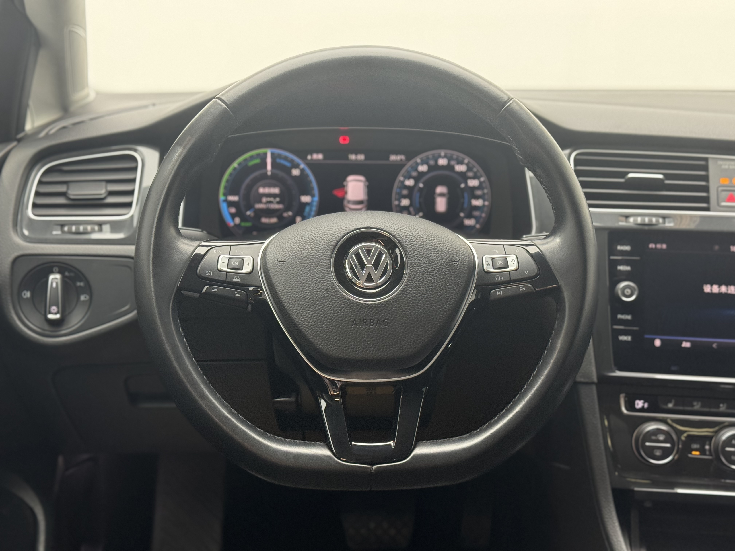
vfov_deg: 30.3
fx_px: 1019
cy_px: 276
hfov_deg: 39.7
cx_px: 368
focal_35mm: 48
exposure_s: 1/50
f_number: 1.78
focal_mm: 6.76
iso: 250
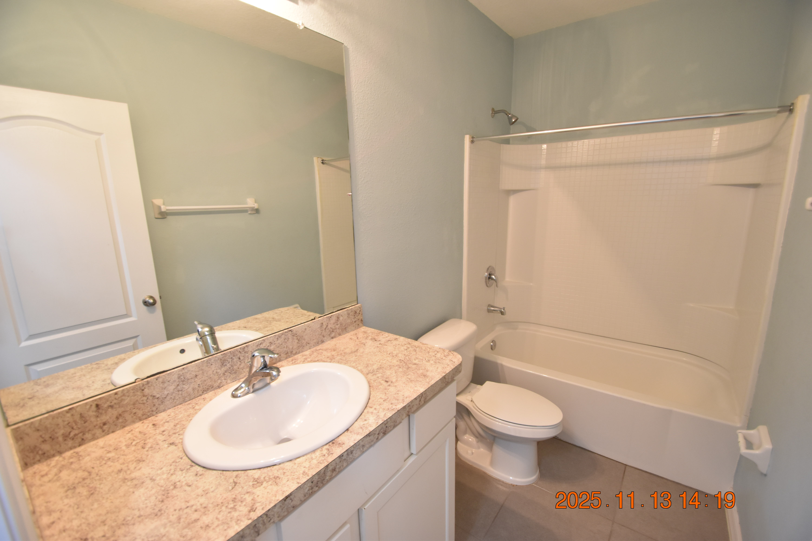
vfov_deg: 77.3
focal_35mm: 15
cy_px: 270
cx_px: 406
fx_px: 338
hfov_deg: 100.4
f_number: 3.5
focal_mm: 10
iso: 800
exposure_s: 1/10
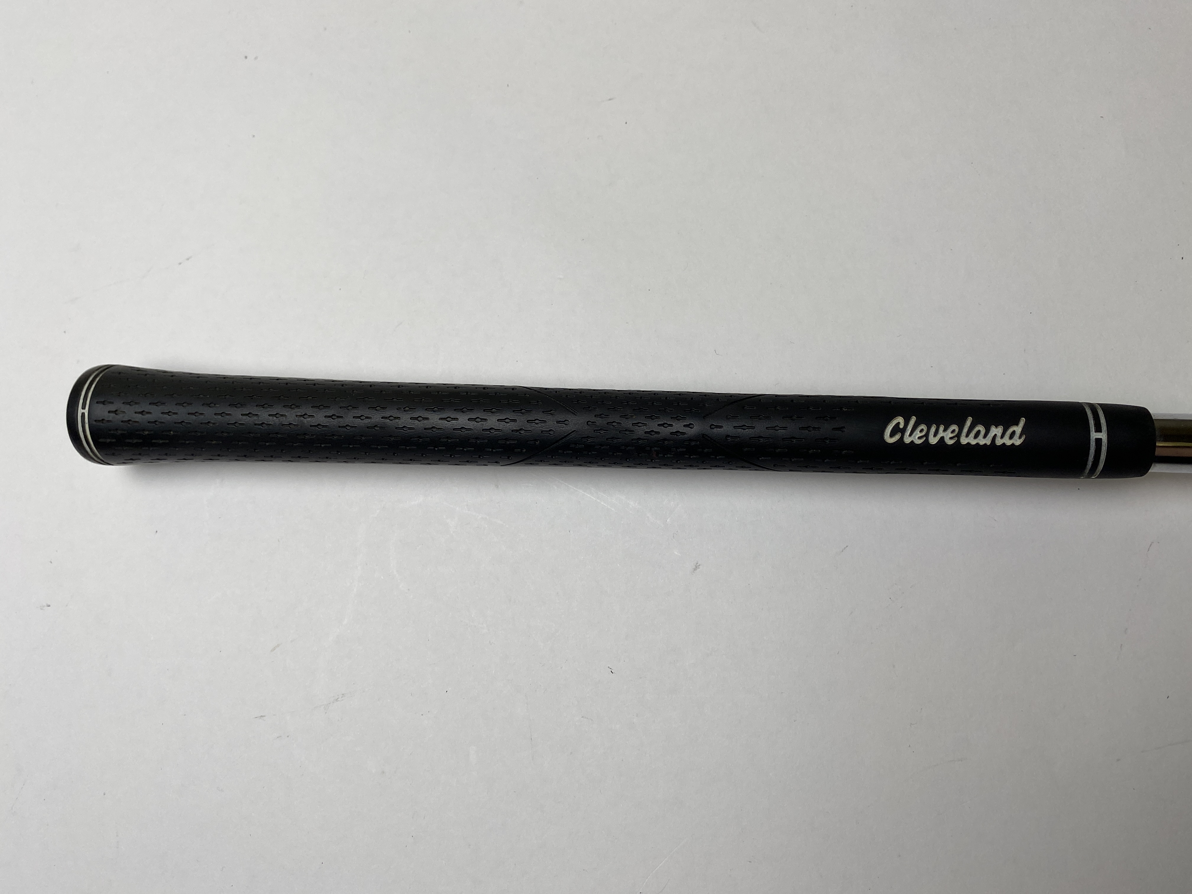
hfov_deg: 67.3
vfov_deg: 53.1
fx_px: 895
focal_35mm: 26
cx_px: 596
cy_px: 447
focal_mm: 4.25
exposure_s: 1/441
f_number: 1.8
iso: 32
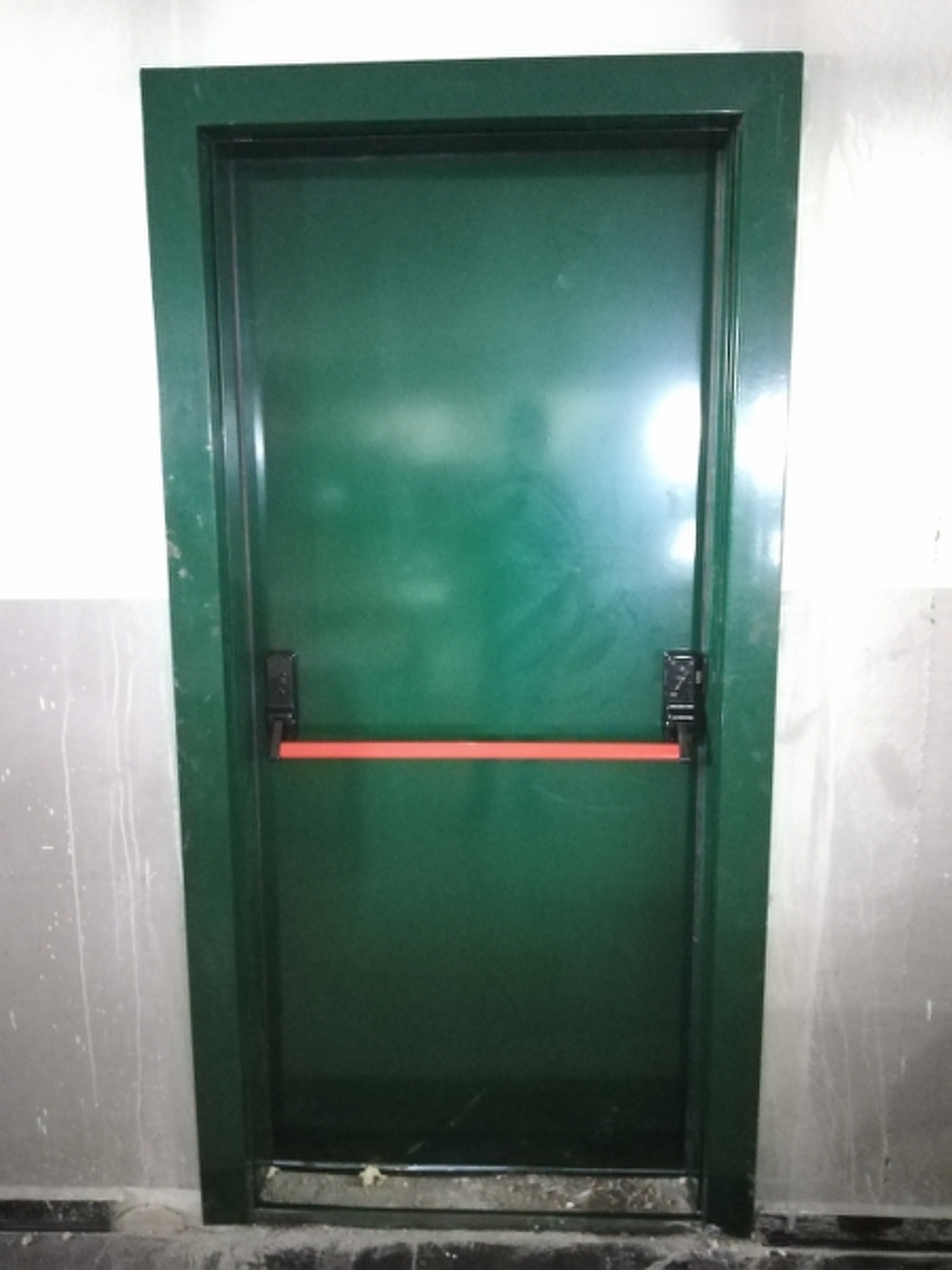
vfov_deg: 67.3
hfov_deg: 53.1
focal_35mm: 26
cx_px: 476
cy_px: 635
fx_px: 953
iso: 6234
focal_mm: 3.6
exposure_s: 1/14.6
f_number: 1.8
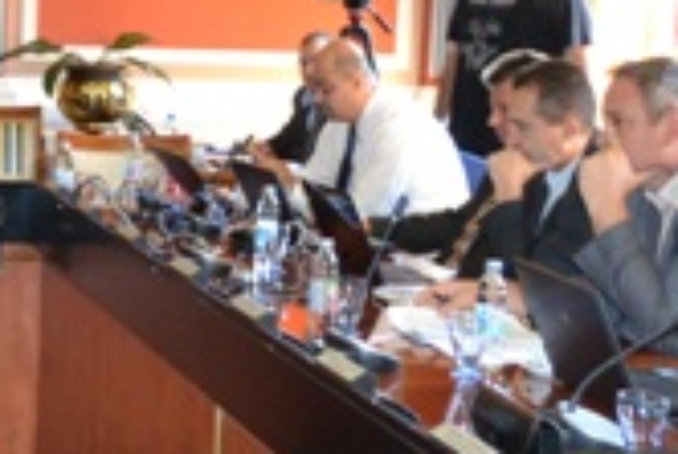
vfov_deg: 13.1
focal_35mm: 104
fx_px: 1960
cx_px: -86
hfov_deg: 18.8
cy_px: 112
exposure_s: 1/60
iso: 1600
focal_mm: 18
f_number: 3.5
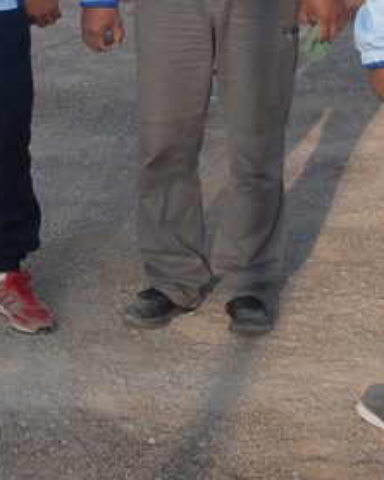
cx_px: 127
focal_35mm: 129
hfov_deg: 11.9
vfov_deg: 14.7
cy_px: 0
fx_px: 1834
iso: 64
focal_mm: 6.3
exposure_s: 1/1000
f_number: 2.8
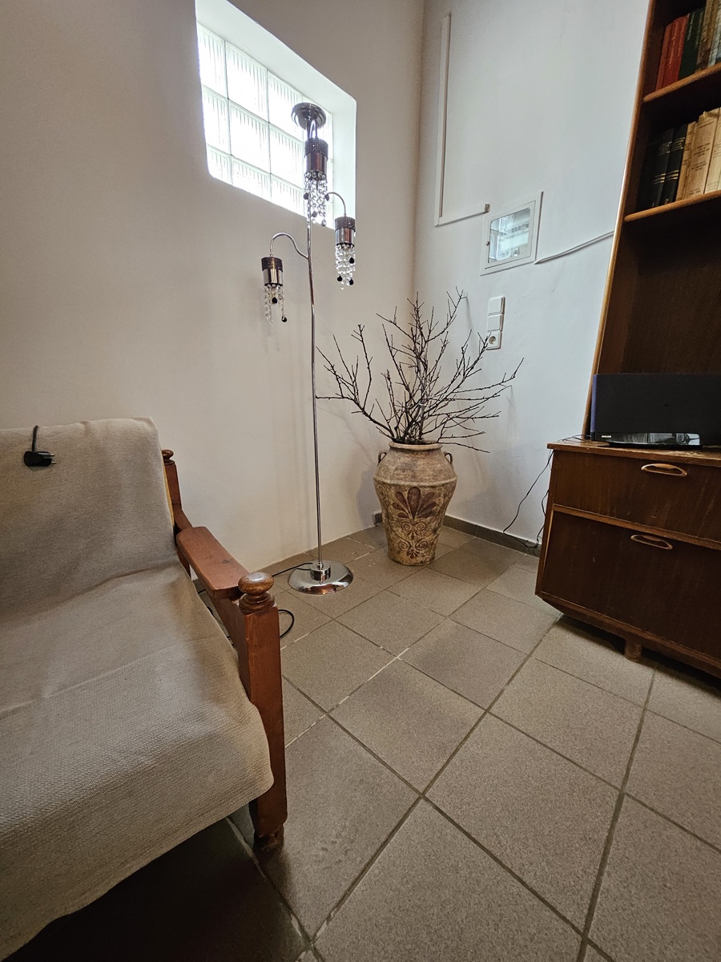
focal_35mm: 13
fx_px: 361
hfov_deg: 89.9
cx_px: 360
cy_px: 481
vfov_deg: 106.2
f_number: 2.2
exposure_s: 1/71
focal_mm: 1.74
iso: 320
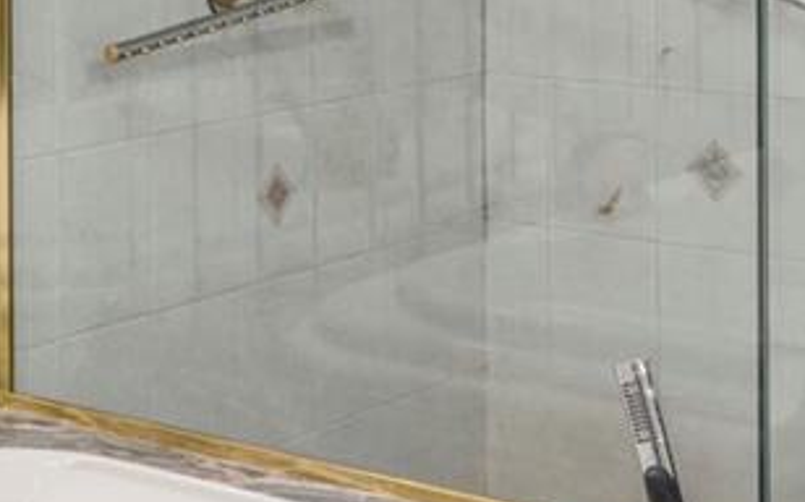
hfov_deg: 21.5
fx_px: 2083
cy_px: -275
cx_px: 118
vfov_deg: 12.9
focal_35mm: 95
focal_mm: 14
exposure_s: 1/25
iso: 1000
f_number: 10
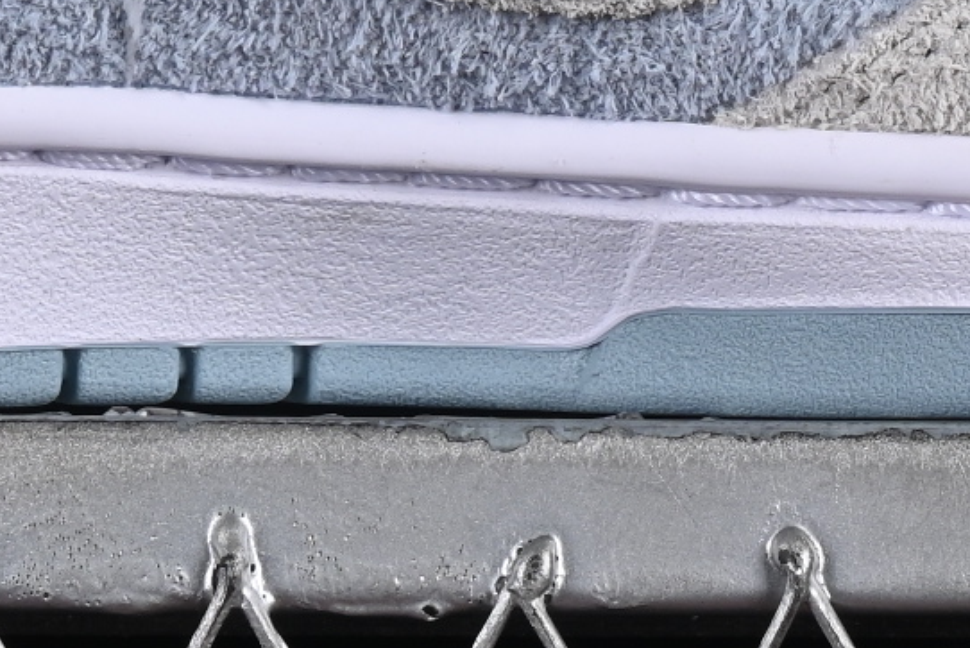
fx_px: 10379
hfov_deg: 5.4
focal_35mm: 385
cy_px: -600
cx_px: 580
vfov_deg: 3.5
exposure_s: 1/80
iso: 160
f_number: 8
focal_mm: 50
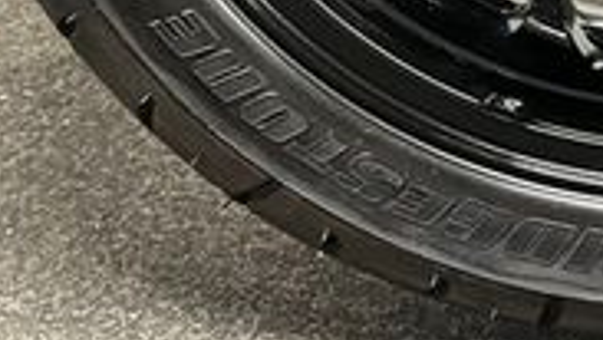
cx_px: 708
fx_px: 1583
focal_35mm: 99
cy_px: -436
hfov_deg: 20.3
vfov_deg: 10.7
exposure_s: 1/33
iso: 400
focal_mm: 5.1
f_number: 1.6
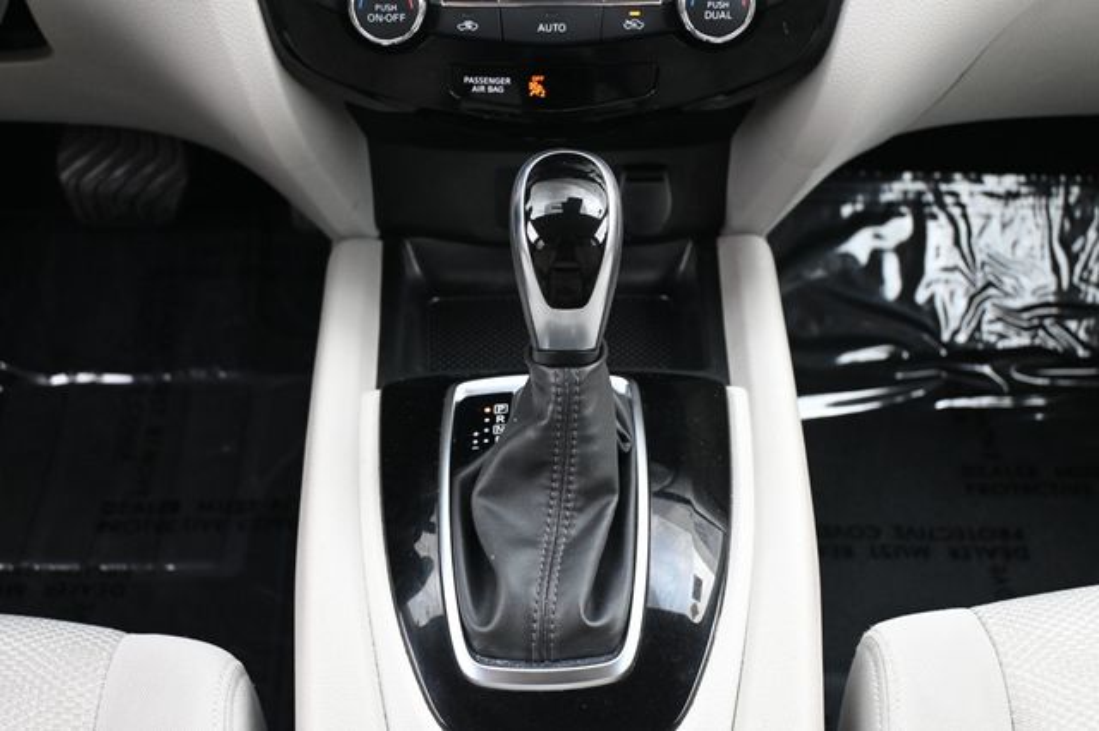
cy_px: 366
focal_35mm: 49
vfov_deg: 27.6
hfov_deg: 40.6
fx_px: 1487
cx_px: 550
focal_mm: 32.5
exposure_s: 1/125
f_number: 5
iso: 1600
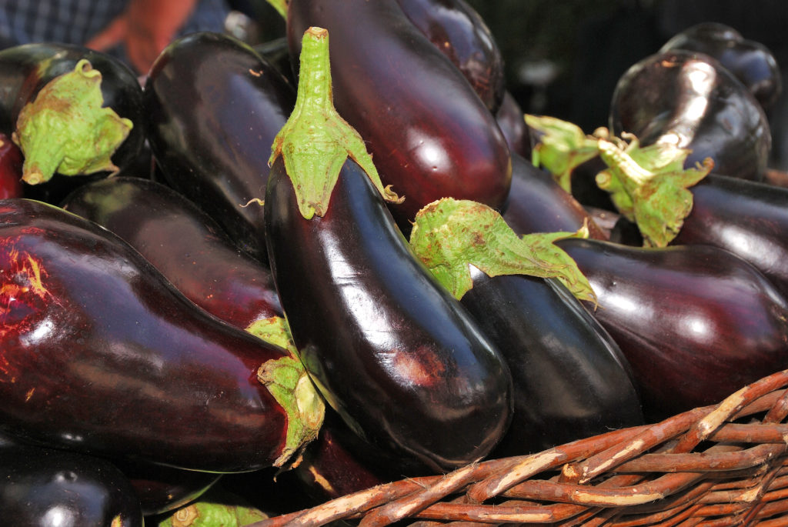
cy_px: 264
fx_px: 2301
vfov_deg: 13.1
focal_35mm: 105
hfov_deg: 19.4
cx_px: 394
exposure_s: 1/60
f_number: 11
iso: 100
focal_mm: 70
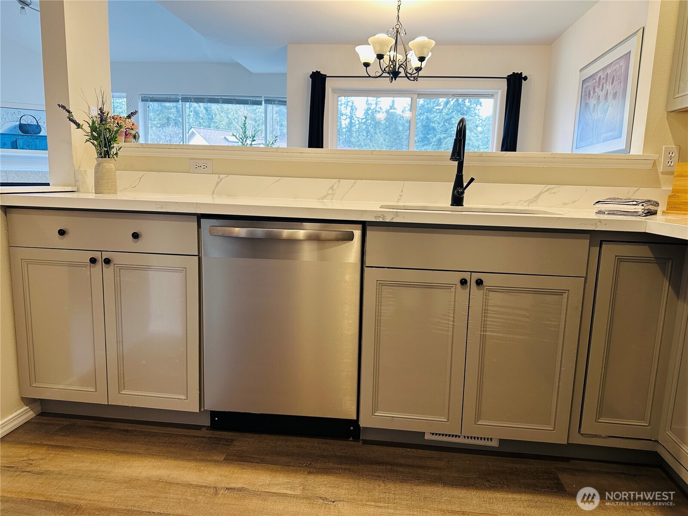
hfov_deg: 71.6
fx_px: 477
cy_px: 258
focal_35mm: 24
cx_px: 344
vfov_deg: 56.8
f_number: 1.78
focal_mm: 6.86
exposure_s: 1/60
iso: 125
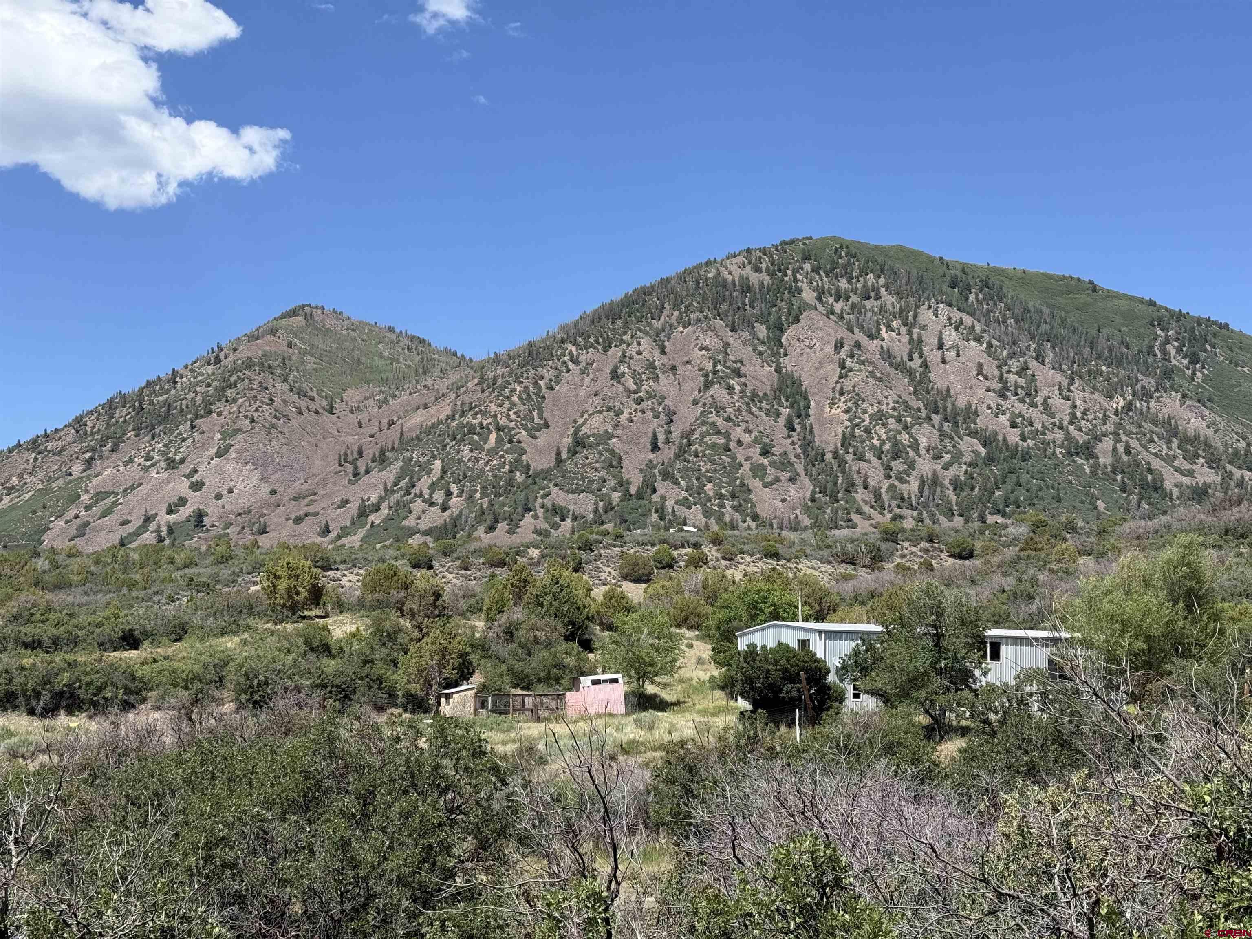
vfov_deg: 30.3
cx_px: 626
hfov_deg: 39.7
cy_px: 470
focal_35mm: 48
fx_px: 1736
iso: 80
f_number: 1.78
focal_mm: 6.76
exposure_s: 1/4878
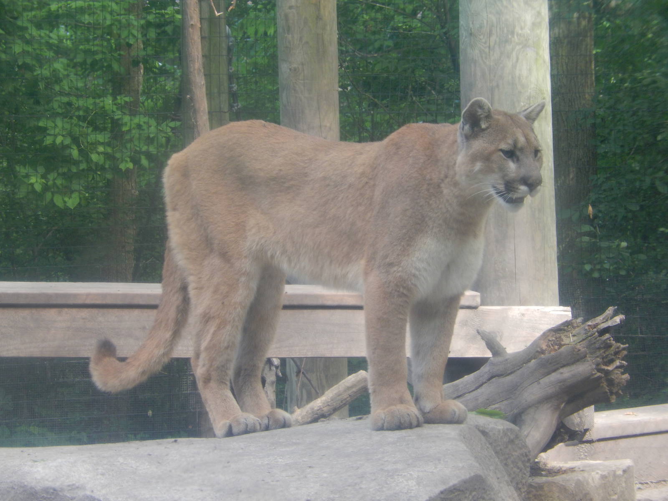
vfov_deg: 8.8
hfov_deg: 11.7
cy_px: 250
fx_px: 3261
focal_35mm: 169
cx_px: 334
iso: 220
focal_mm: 30.3
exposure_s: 1/30
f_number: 5.7
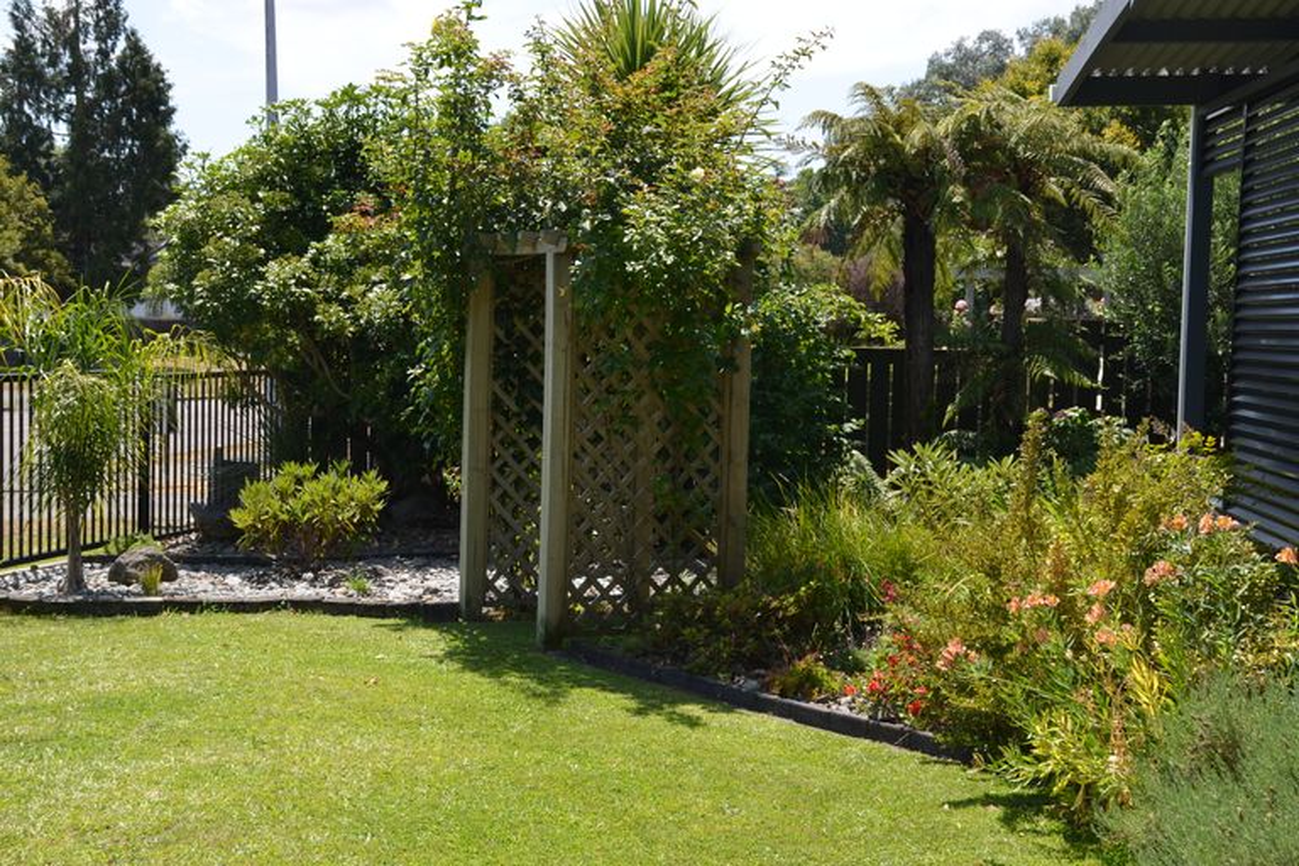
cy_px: 433
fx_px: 2057
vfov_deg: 23.8
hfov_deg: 35.1
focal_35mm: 57
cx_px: 650
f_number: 7.1
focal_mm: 38
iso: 100
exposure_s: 1/200
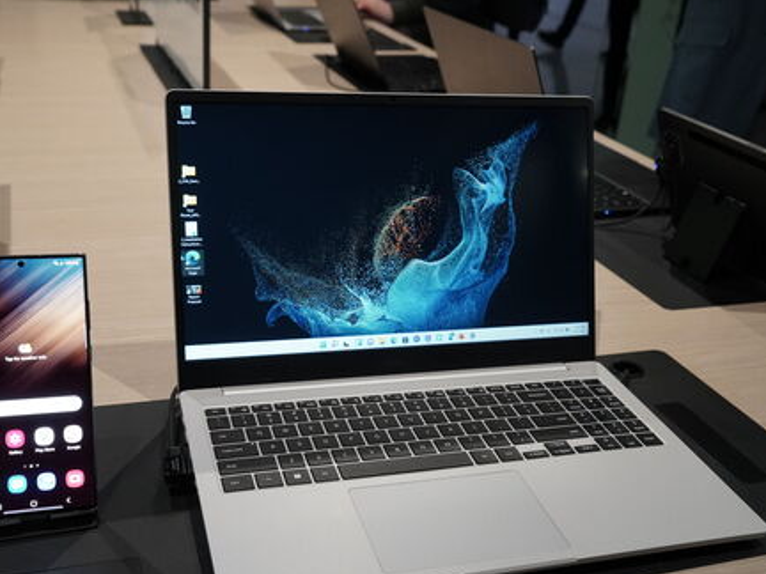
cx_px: 372
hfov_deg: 45.8
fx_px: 907
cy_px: 320
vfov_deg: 35.1
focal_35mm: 41
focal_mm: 30
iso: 4000
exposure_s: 1/160
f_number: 6.3
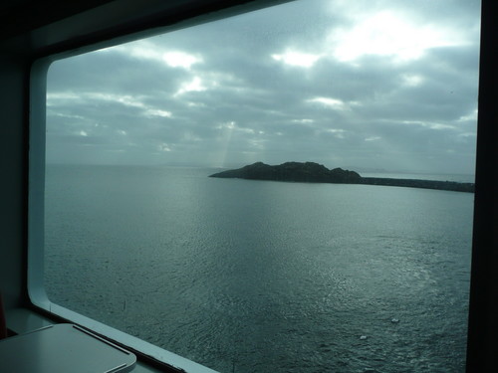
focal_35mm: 28
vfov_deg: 49.7
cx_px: 249
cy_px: 186
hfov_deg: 63.4
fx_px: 403
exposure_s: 1/800
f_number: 3.3
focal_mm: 4.6
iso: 100
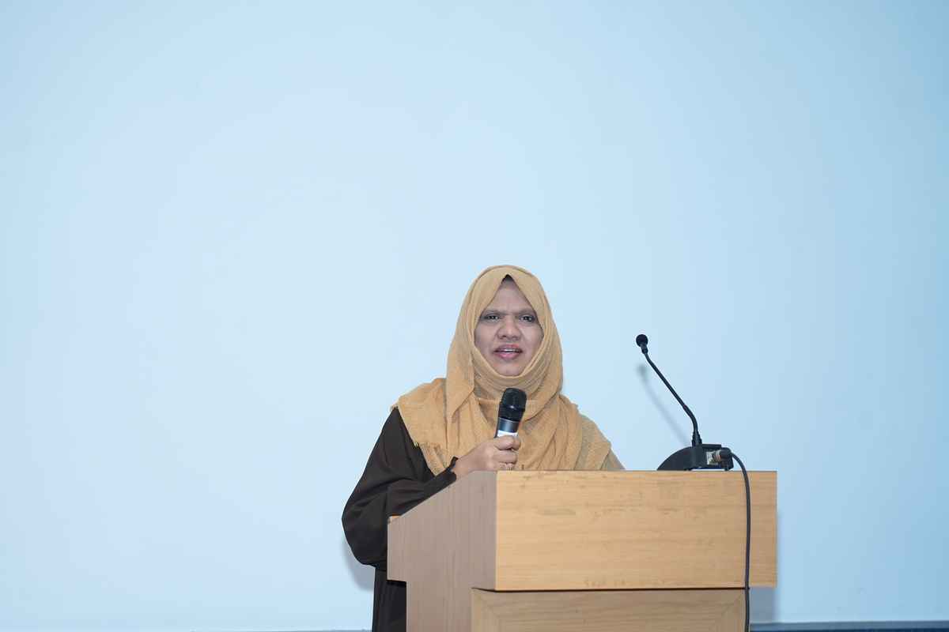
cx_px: 474
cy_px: 316
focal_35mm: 105
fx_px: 2768
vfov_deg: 13.0
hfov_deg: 19.5
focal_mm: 105
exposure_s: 1/160
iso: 1250
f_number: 4
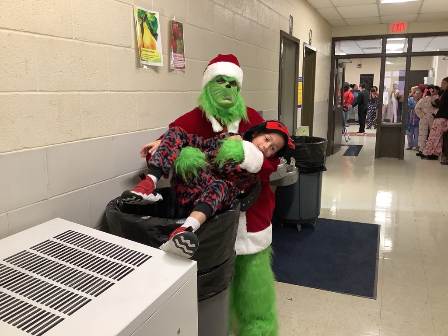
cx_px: 224
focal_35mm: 31
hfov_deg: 58.4
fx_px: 401
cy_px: 168
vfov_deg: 45.4
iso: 160
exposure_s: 1/50
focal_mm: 3.3
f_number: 2.4
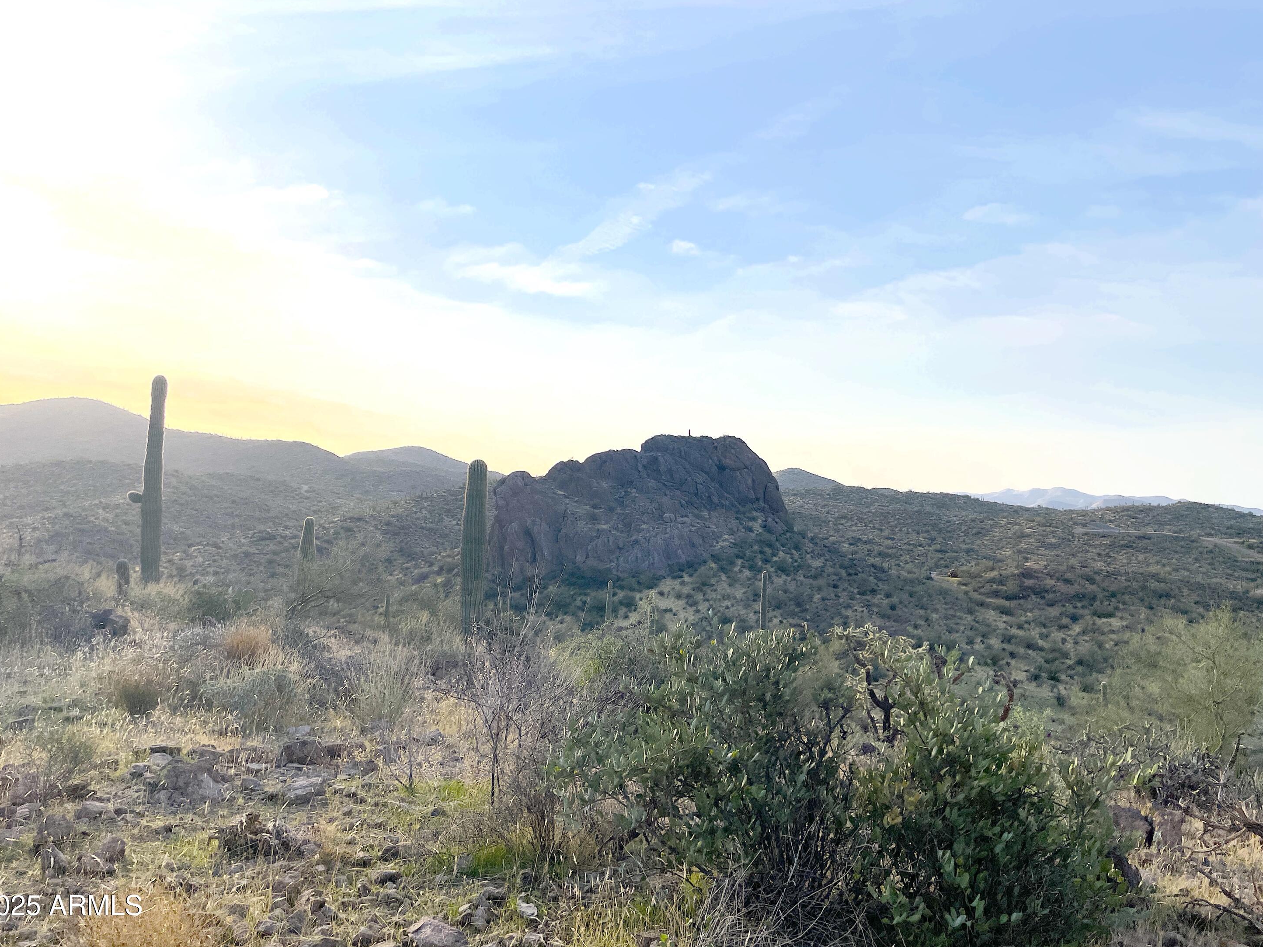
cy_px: 459
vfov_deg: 51.3
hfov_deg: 65.3
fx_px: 985
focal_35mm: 27
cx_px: 633
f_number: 1.6
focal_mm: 4.2
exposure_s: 1/9091
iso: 32
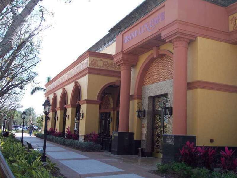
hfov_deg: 49.0
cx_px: 118
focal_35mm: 38
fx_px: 260
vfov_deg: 37.7
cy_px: 89
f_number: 2.8
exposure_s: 1/700
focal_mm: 8
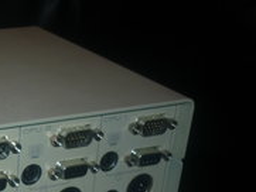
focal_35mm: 82
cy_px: 216
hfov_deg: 22.1
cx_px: -50
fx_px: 607
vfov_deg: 17.4
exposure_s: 1/30
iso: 100
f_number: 2.8
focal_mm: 5.5
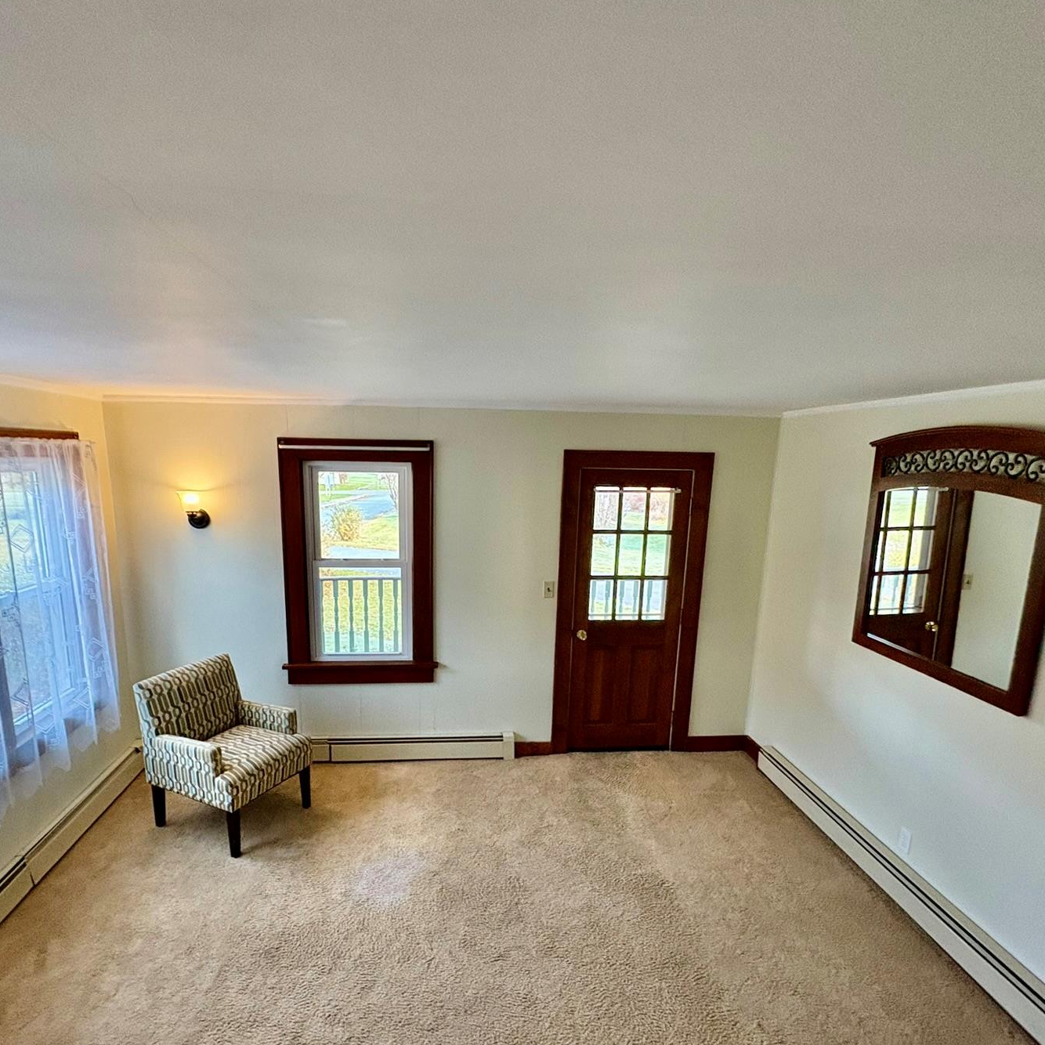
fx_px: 649
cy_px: 594
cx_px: 487
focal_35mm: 19
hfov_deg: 77.6
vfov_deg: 77.3
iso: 320
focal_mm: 2.22
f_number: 2.2
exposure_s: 1/120
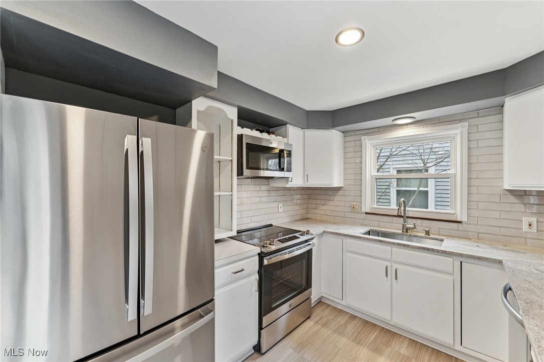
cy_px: 181
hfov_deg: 104.3
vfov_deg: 81.2
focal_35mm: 14
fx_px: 211
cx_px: 272
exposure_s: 1/15
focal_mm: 14
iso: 200
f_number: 5.6
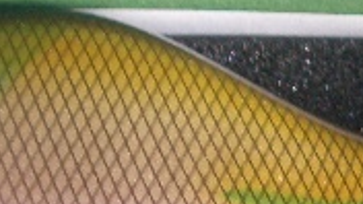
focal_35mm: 139
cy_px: 293
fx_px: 1338
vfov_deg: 8.6
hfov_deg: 15.4
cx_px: 124
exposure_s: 1/8
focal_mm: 5.8
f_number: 2.6
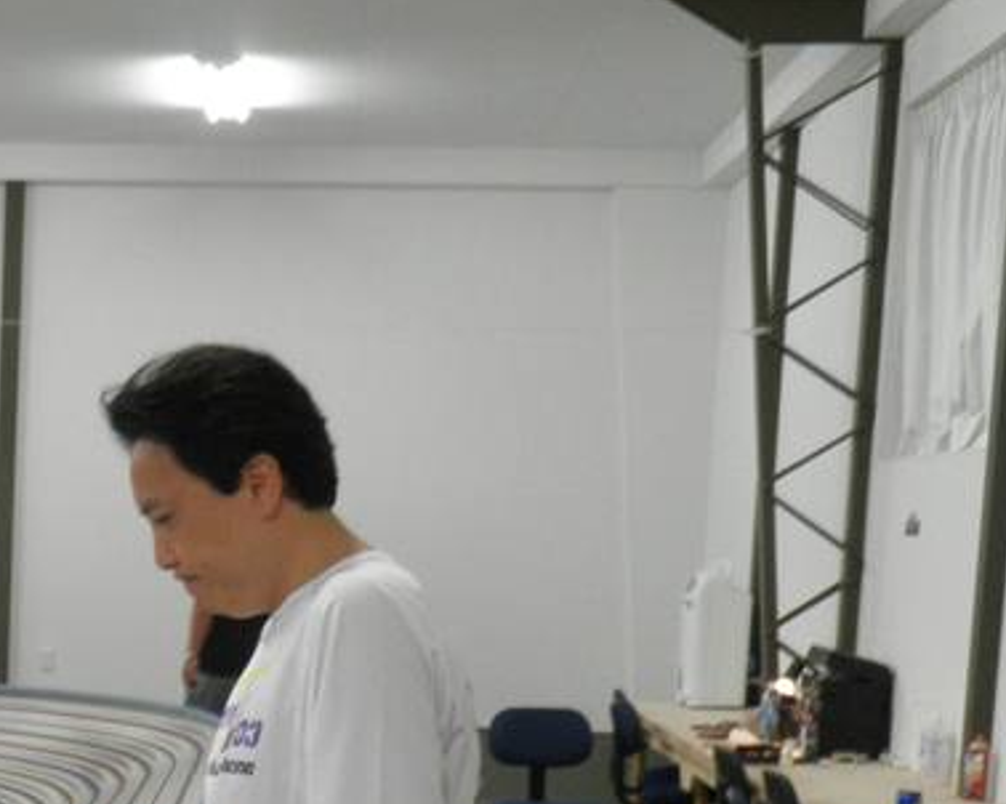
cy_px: 966
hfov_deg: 20.3
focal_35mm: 90
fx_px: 2678
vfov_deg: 16.4
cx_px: -101
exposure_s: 1/25
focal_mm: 6.1
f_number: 3.5
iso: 200
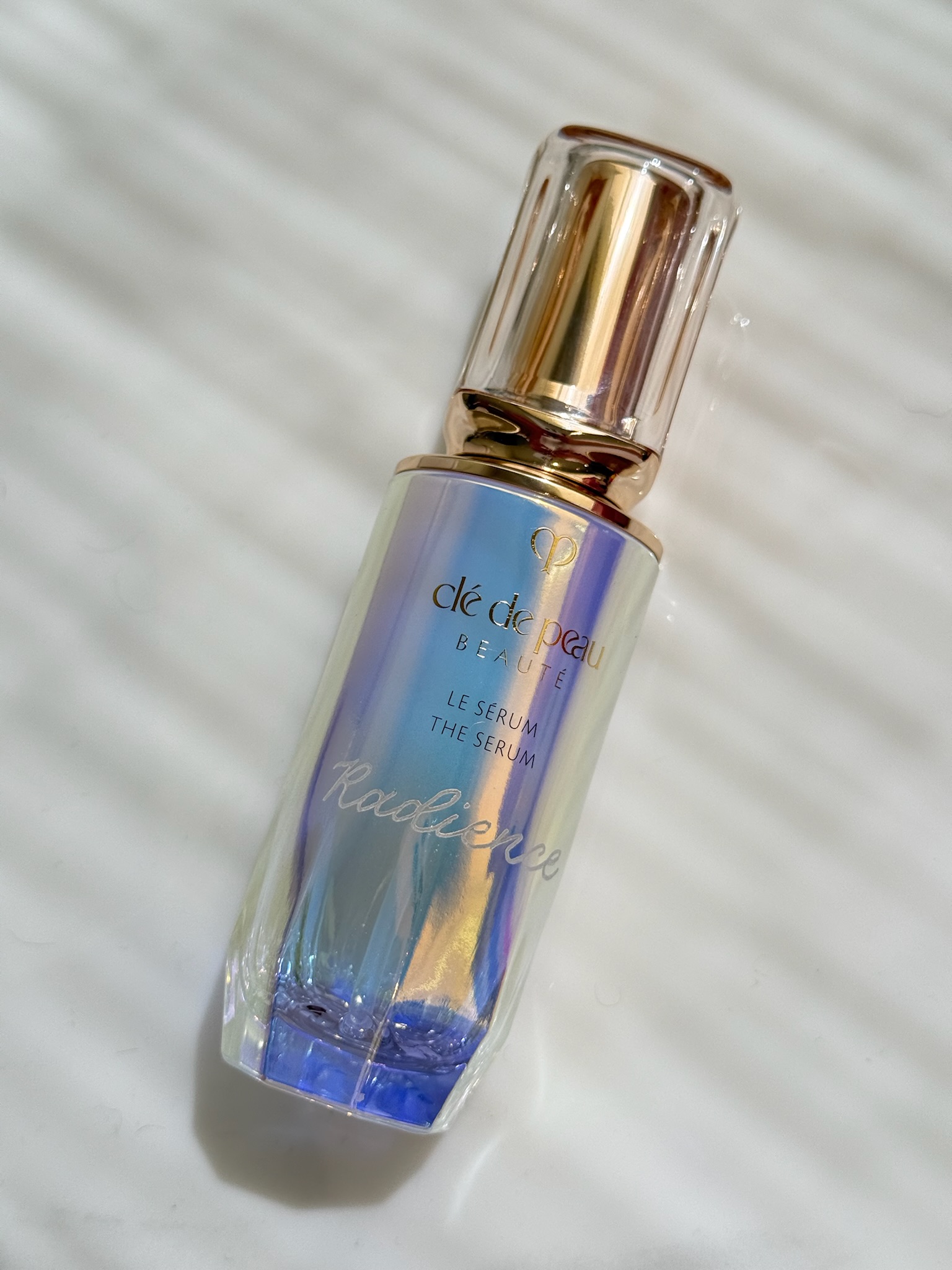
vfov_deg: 39.7
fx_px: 1760
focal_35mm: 48
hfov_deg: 30.3
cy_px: 635
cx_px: 476
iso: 100
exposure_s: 1/243
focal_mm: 6.76
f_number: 1.78
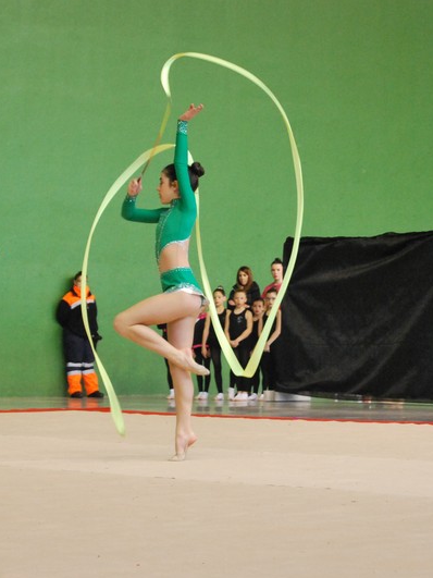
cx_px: 220
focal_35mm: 120
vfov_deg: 16.5
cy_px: 291
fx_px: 1998
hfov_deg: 12.4
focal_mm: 55
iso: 1600
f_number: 5.6
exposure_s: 1/125
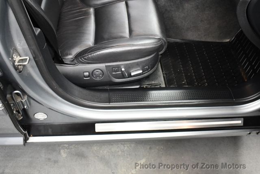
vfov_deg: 36.9
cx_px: 130
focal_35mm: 36
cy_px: 87
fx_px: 260
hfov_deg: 53.1
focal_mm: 18
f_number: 3.5
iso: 3200
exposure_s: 1/80
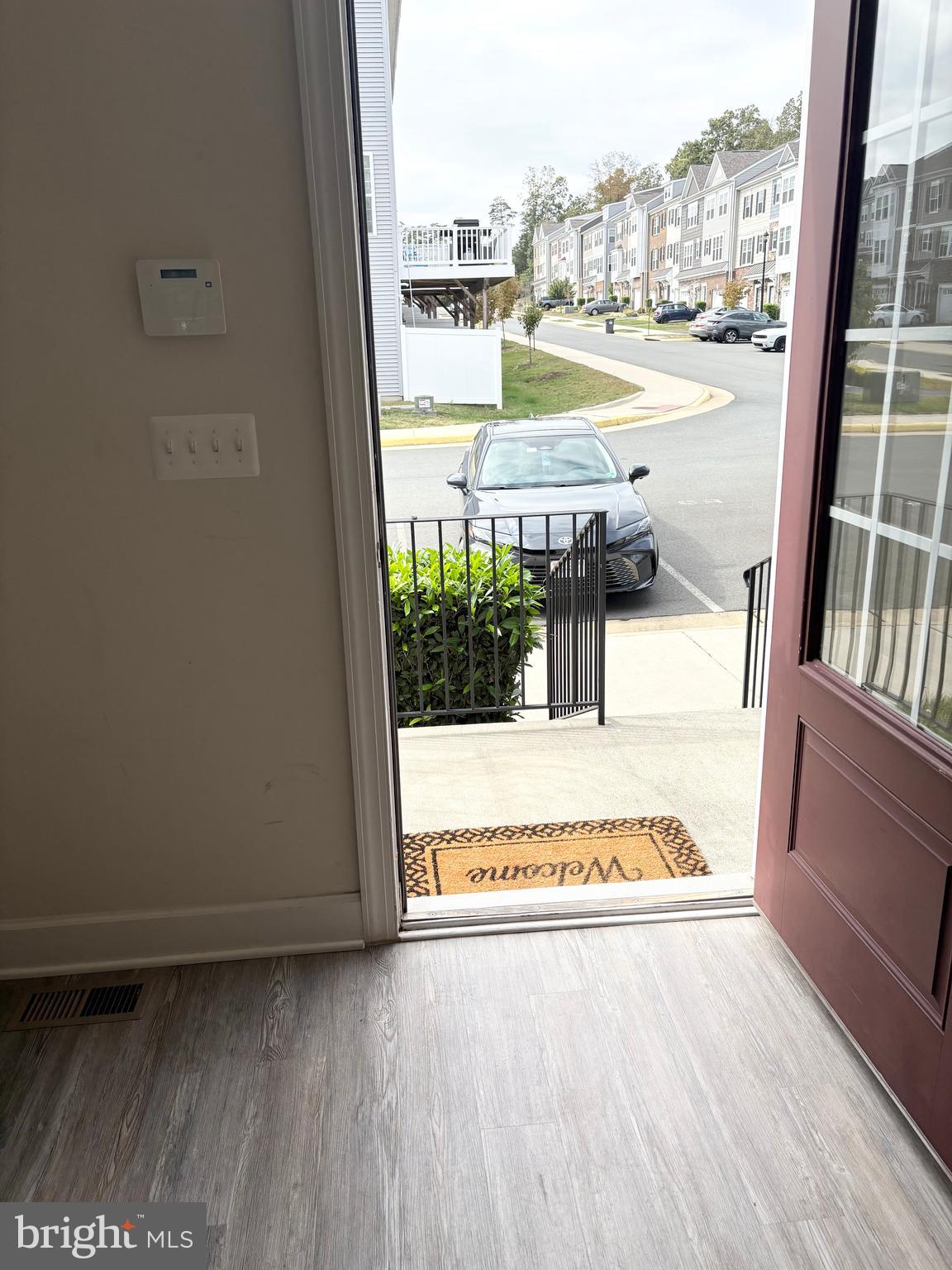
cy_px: 635
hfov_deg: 53.1
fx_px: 953
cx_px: 476
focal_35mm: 26
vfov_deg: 67.3
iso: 50
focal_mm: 5.96
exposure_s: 1/1587
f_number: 1.6
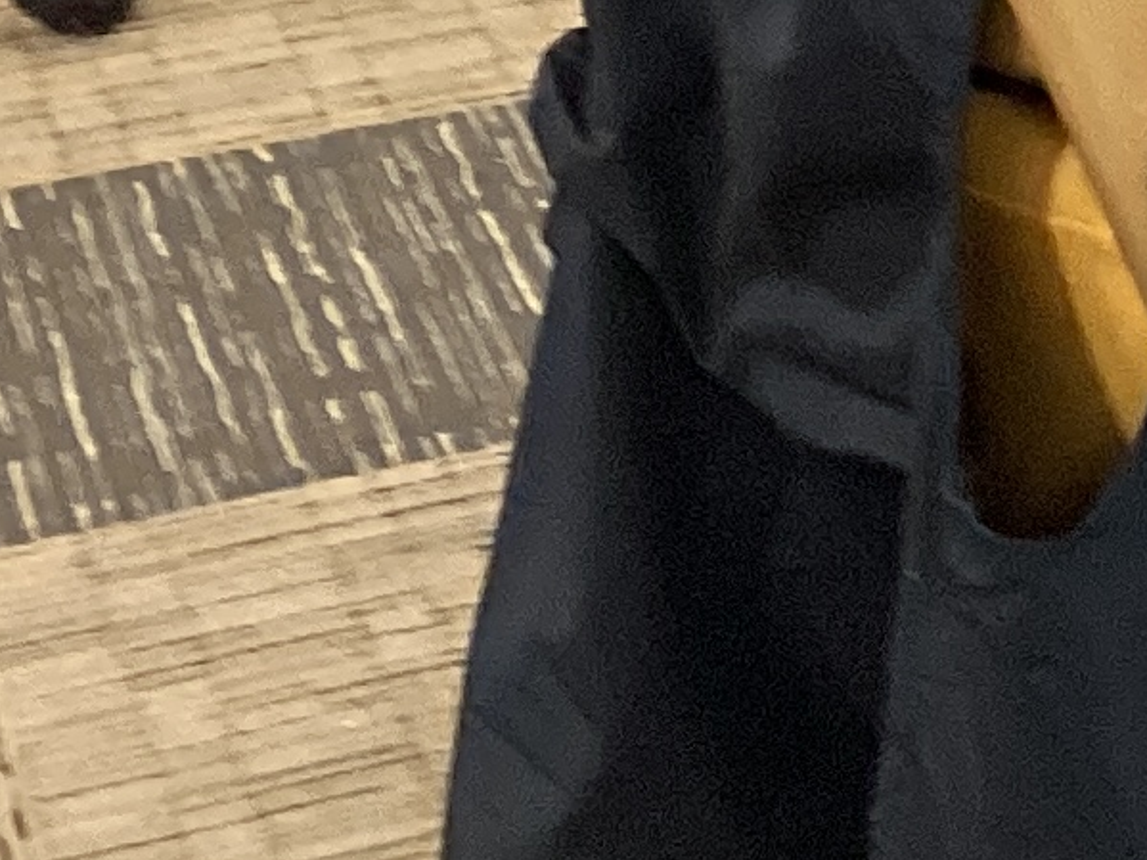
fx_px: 5599
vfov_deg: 8.5
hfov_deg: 10.0
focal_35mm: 169
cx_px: 2911
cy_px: -571
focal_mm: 3.3
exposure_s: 1/60
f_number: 2.4
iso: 200
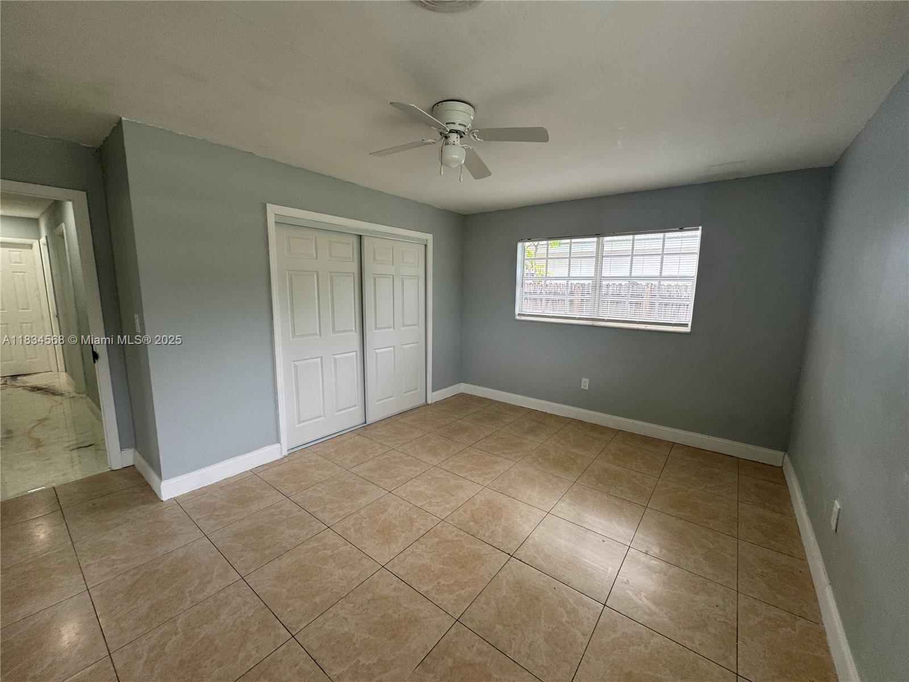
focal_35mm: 14
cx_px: 454
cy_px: 341
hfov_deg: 102.1
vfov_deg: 85.7
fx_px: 368
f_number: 2.2
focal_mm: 2.22
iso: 80
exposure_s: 1/99
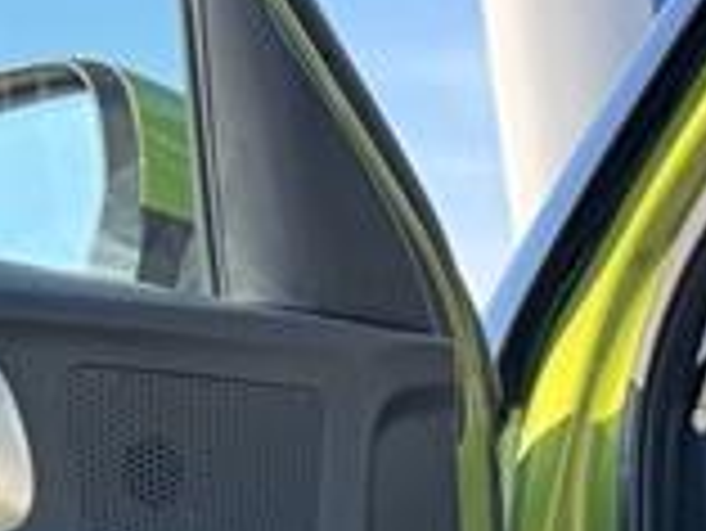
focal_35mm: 98
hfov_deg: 19.2
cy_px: 986
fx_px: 2000
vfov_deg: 13.4
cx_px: 787
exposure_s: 1/474
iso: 80
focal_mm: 6.76
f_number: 1.78
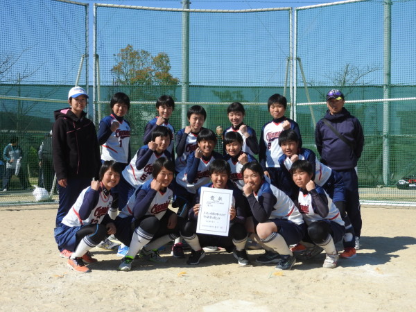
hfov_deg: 34.9
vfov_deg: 26.6
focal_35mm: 55
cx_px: 208
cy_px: 156
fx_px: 661
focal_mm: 9.9
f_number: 4
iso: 100
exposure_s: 1/1000
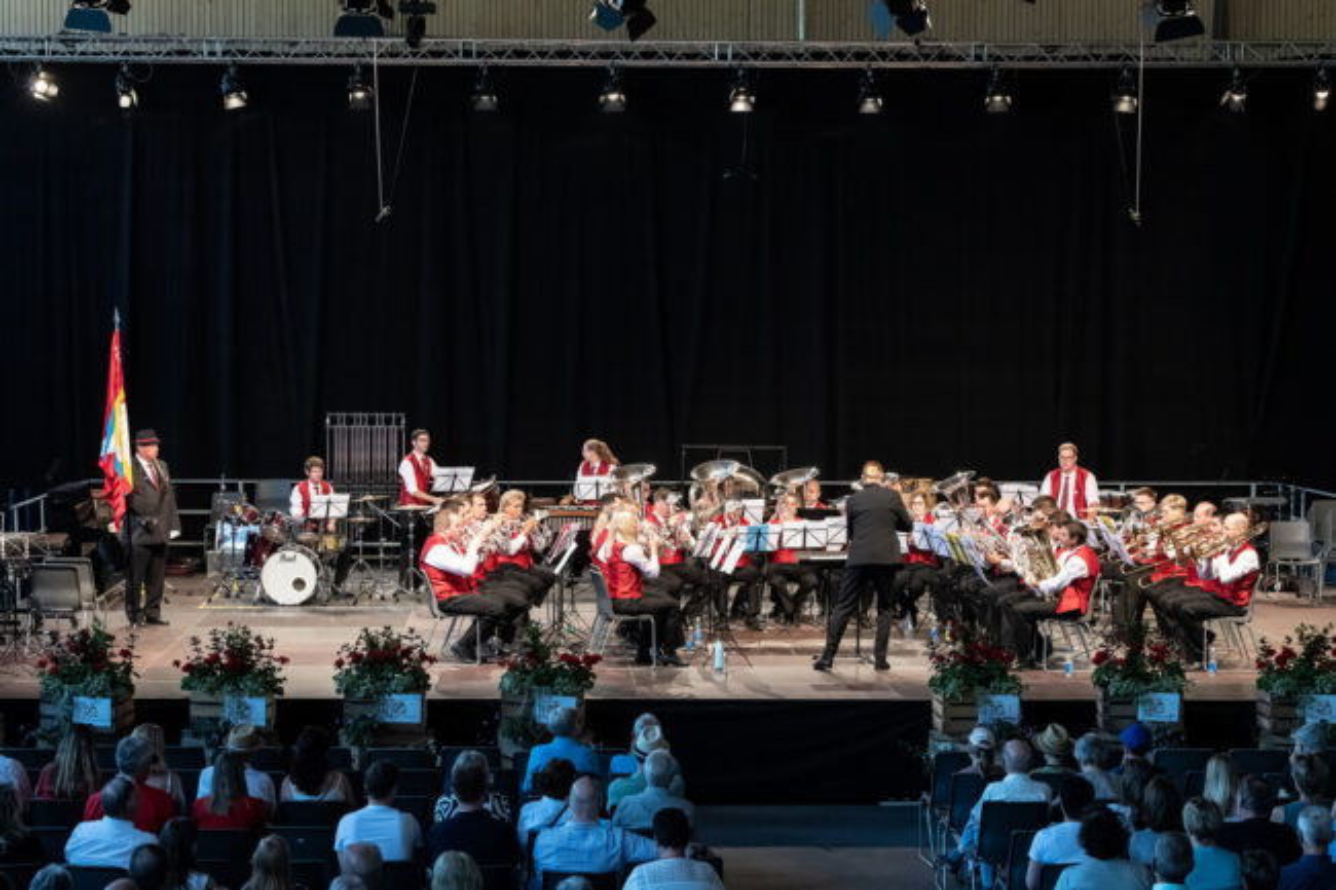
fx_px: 2597
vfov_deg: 19.4
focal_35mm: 70
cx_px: 668
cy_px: 445
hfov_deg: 28.9
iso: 4000
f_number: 8
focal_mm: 70
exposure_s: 1/125
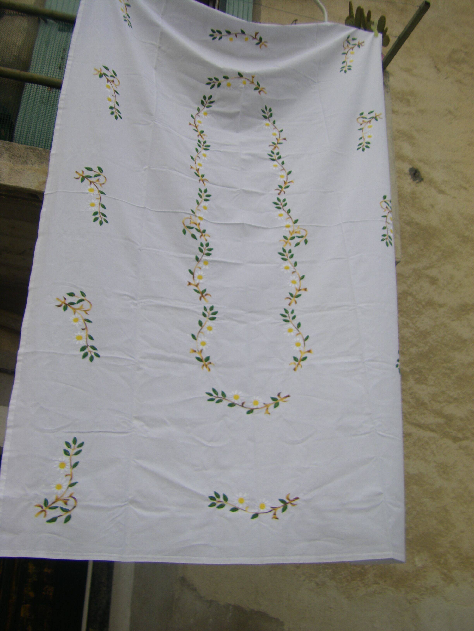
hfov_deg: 37.7
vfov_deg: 49.0
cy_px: 316
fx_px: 694
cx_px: 237
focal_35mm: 38
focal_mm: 6.3
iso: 64
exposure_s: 1/160
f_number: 7
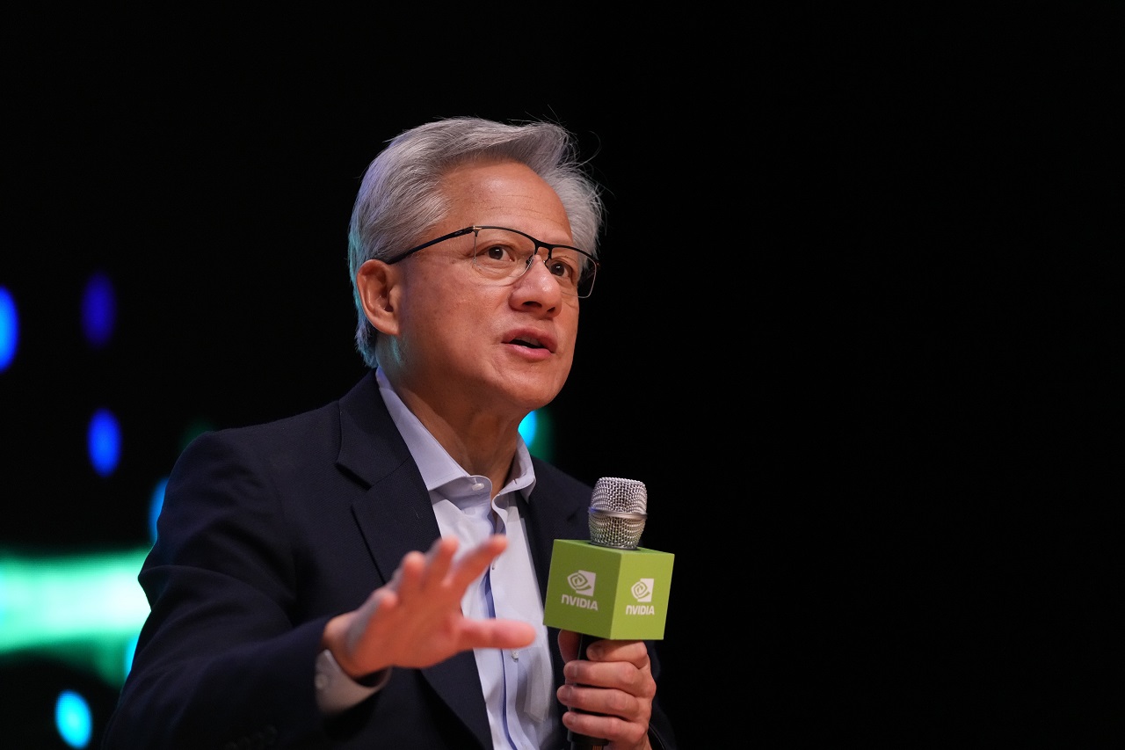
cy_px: 375
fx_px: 5030
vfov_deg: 8.5
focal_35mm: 161
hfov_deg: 12.8
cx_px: 562
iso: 5000
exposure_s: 1/400
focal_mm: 161
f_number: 2.8
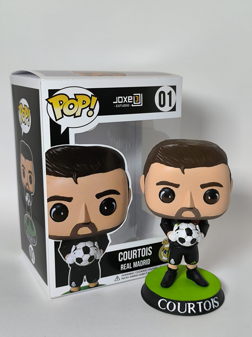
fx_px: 446
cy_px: 168
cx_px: 126
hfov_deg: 31.5
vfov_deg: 41.2
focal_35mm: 46
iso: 160
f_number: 1.65
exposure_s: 1/100
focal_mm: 6.14
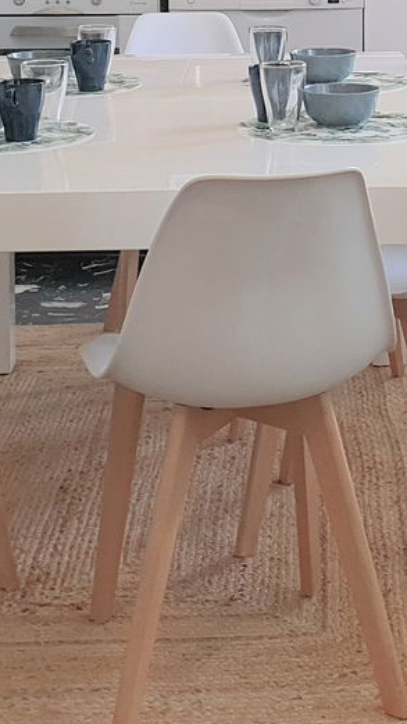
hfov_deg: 13.8
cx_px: 338
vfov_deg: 23.4
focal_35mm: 87
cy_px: -8
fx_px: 1669
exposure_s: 1/50
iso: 100
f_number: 2.4
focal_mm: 4.3
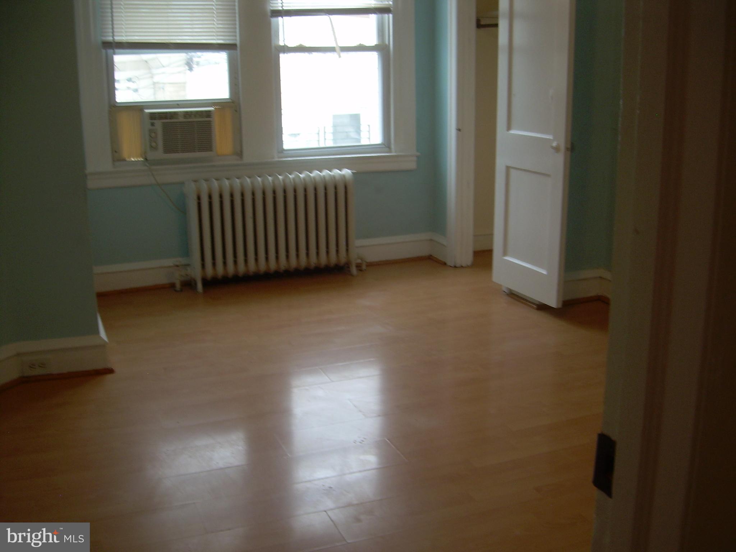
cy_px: 276
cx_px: 368
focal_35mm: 38
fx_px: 808
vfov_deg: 37.7
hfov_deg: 49.0
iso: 50
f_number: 2.8
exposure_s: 1/46.2
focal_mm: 6.3
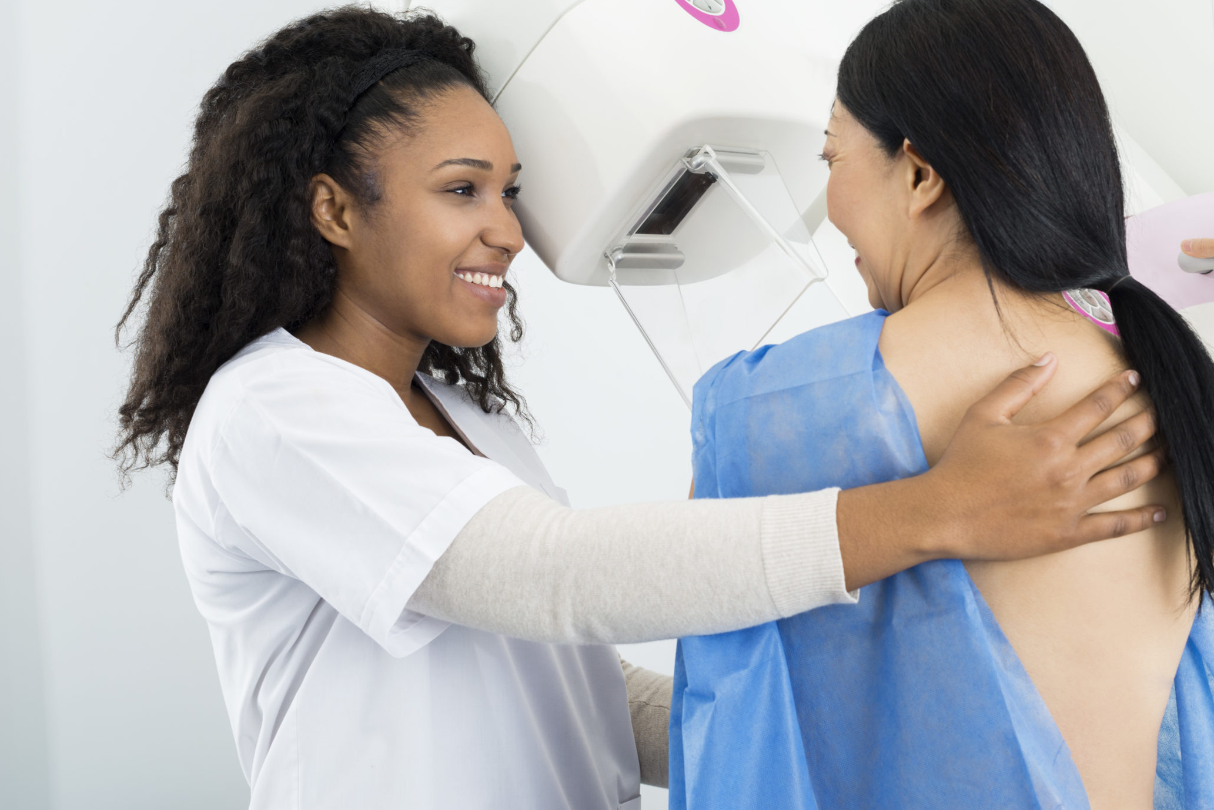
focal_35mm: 62
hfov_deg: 32.2
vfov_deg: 21.9
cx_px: 748
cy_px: 345
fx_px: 2091
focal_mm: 50
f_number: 8
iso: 125
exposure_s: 1/125
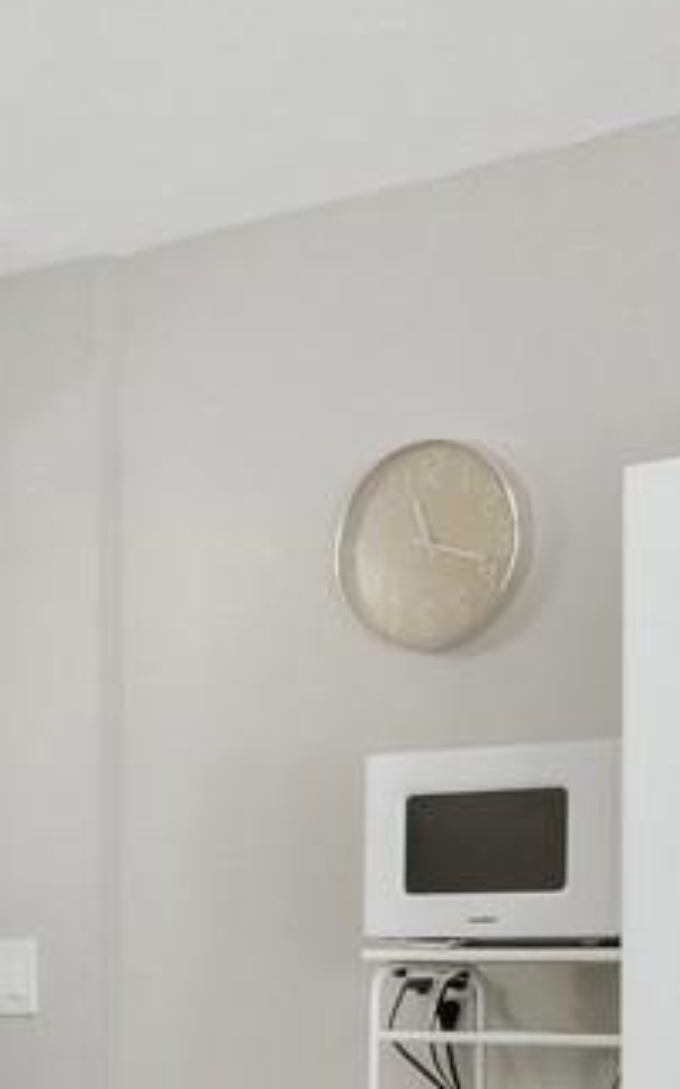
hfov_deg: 16.7
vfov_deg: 26.4
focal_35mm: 76
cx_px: -54
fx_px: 2256
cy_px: 944
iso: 200
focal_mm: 10
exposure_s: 1/25
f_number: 8
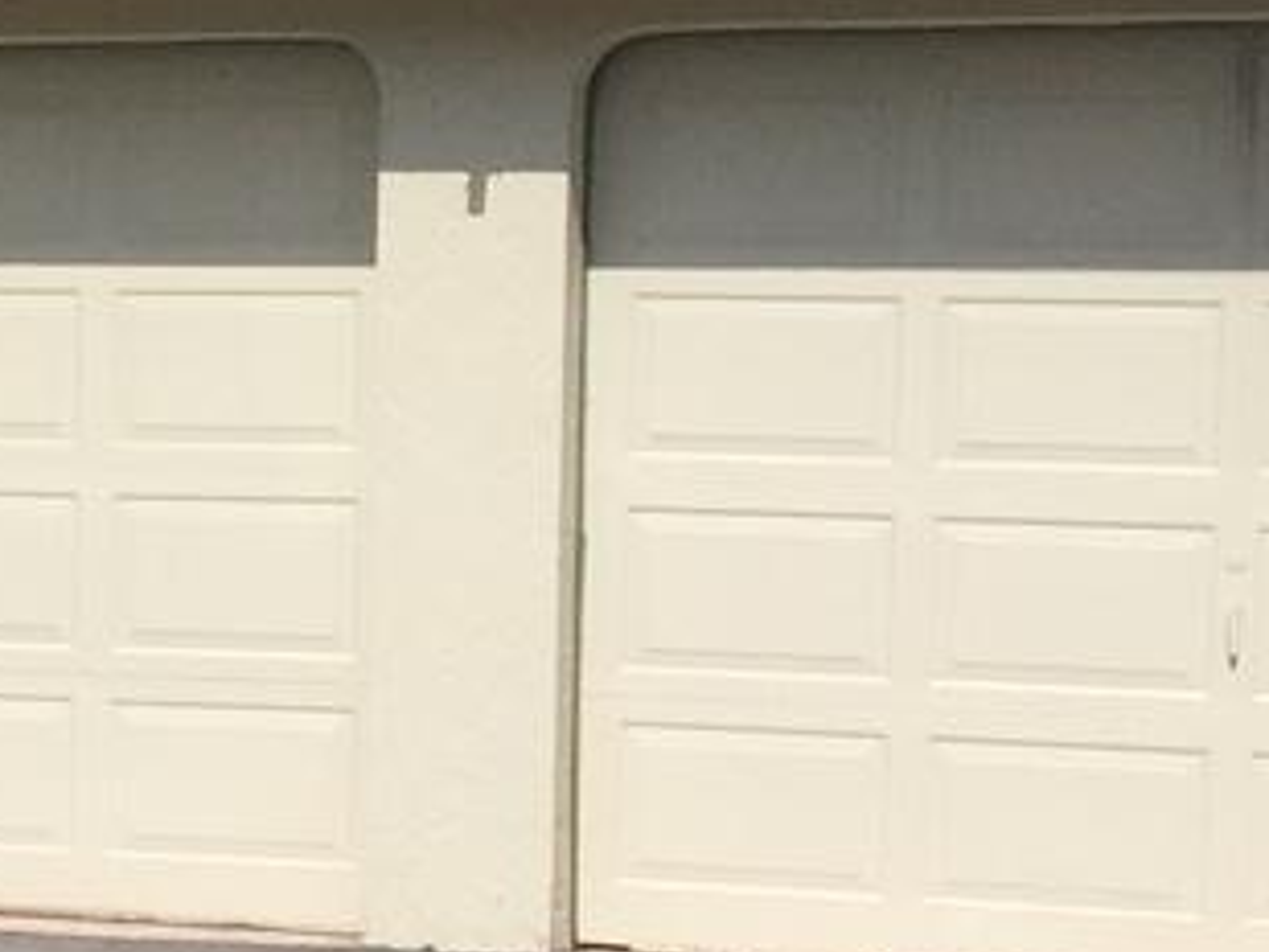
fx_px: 5611
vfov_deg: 9.7
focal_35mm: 153
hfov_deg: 11.6
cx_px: -1277
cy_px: 599
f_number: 2.2
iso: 32
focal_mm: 4.15
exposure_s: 1/4950
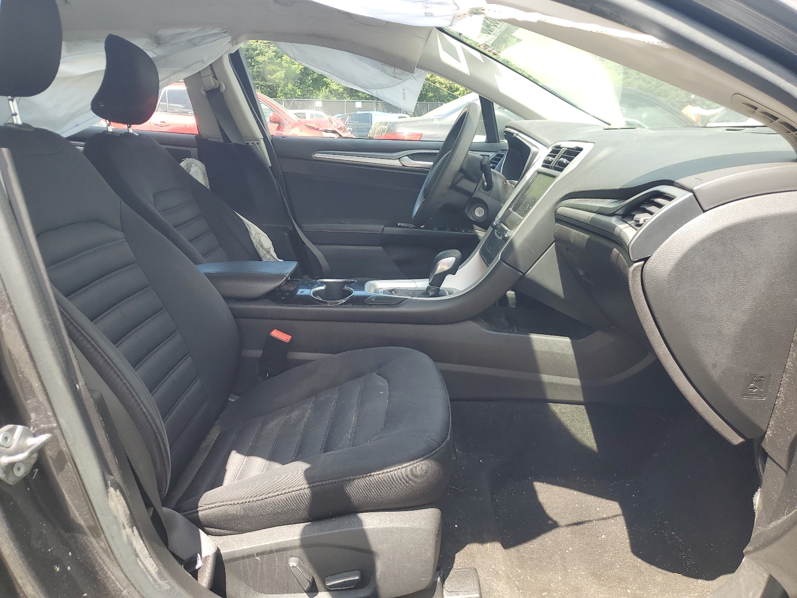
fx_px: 599
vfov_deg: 53.1
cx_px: 398
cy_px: 299
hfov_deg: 67.3
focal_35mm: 26
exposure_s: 1/417
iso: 50
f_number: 1.5
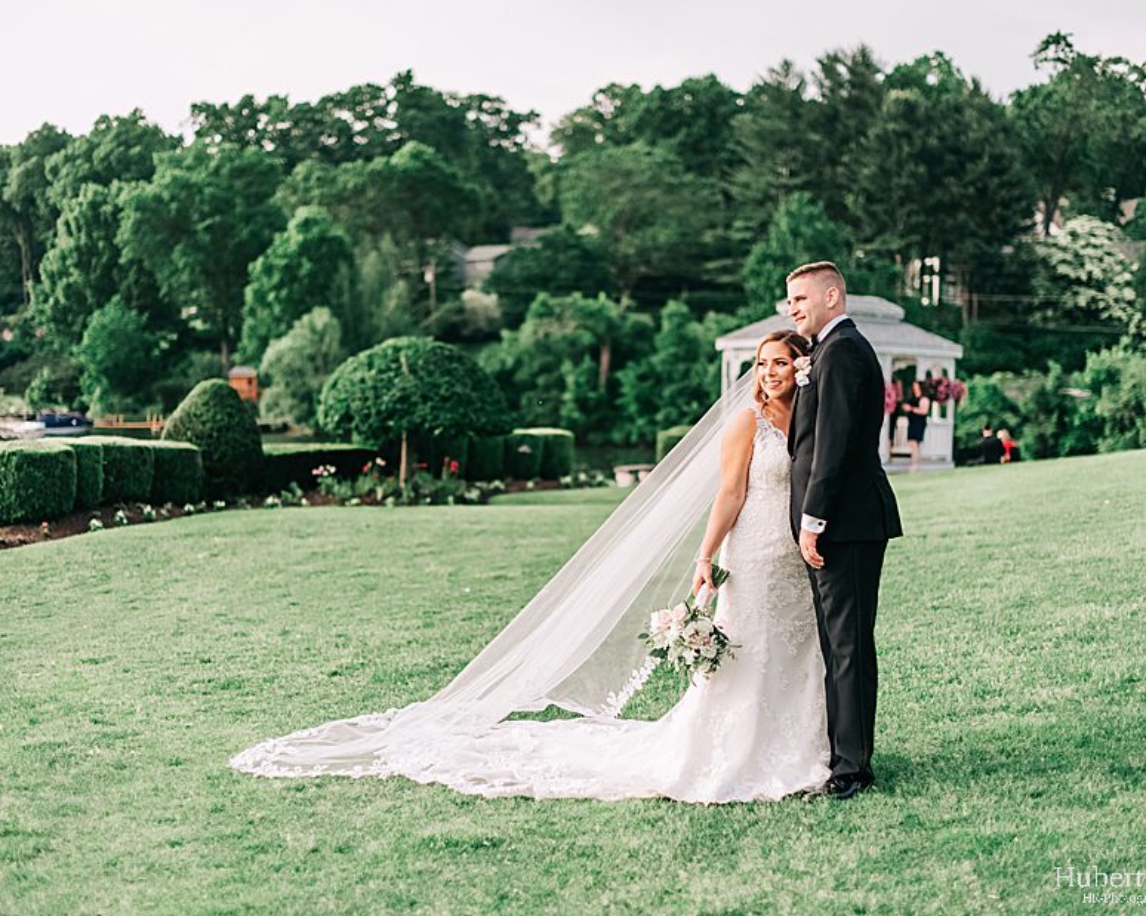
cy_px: 455
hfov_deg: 33.0
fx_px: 1933
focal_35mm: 57
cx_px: 554
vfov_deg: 26.7
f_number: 1.8
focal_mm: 50
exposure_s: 1/5000
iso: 500
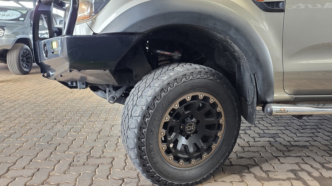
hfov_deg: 71.9
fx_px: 229
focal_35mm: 26
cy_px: 86
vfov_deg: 44.3
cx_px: 171
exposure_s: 1/54
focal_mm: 6.25
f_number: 1.7
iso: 160
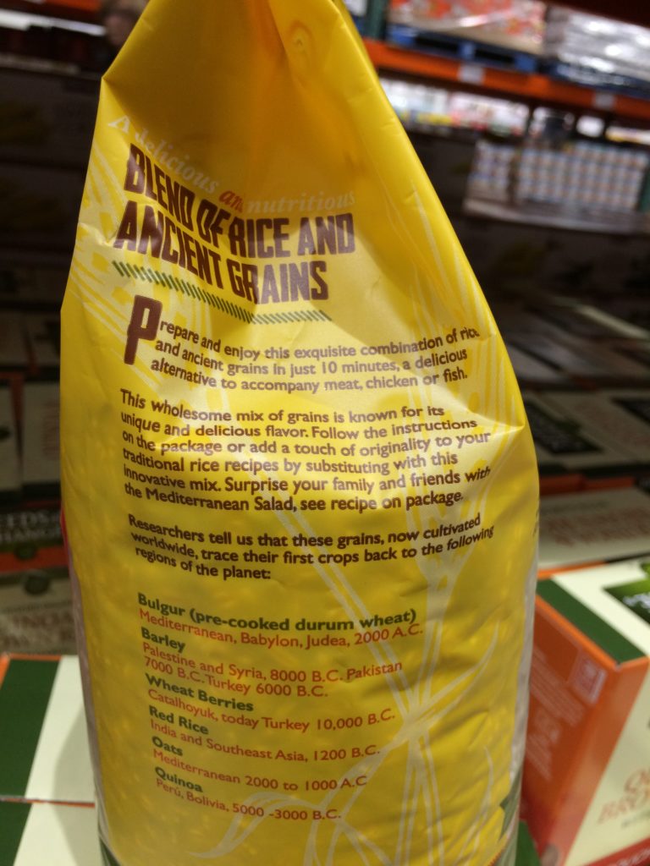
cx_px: 325
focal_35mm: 29
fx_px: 726
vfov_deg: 61.7
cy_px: 433
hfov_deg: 48.2
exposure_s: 1/30
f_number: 2.2
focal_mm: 4.15
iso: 64
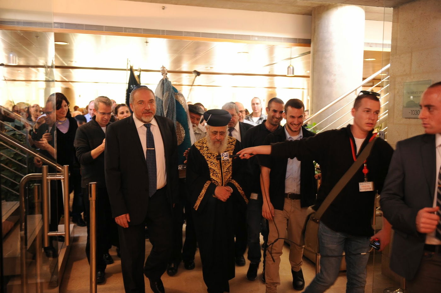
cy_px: 146
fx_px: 416
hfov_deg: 55.8
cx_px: 220
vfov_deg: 38.8
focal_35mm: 34
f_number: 2.8
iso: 1000
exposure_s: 1/60
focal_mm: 34
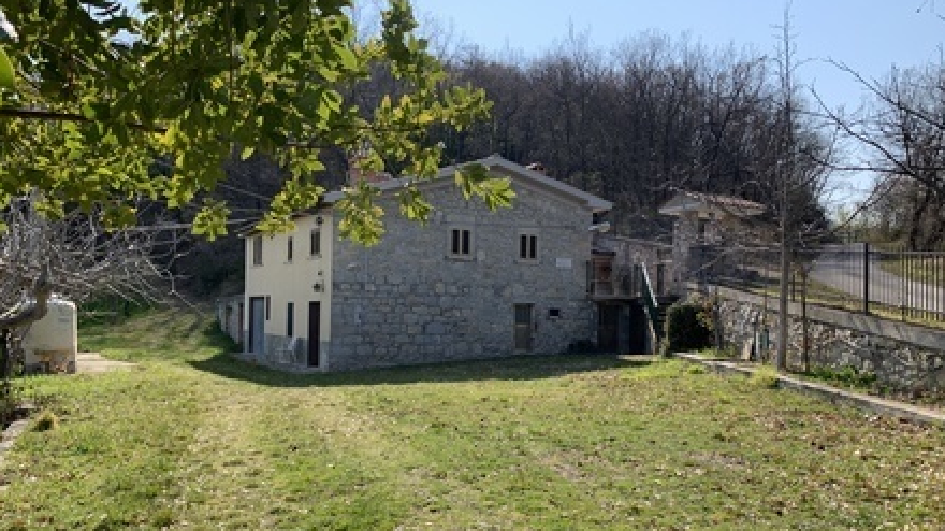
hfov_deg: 66.1
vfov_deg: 40.0
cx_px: 479
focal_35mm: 29
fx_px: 726
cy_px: 318
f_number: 1.8
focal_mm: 4.25
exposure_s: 1/1124
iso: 25
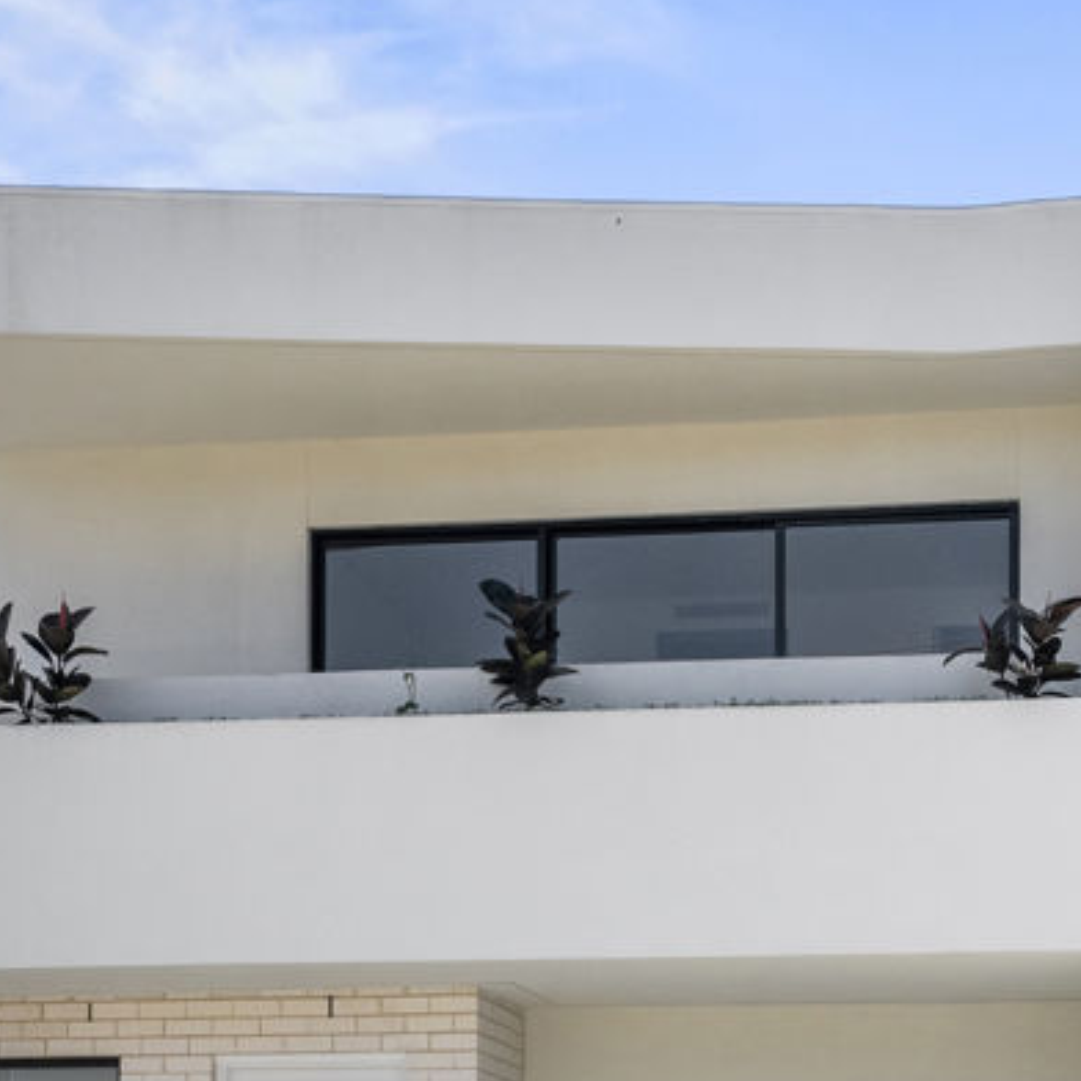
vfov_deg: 16.6
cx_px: 604
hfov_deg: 16.7
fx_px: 3674
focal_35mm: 104
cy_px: 917
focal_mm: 40
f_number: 10
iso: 640
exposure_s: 1/1000
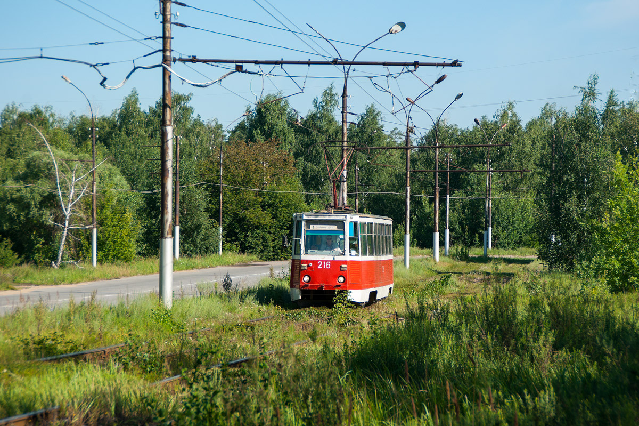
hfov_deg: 17.5
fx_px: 2076
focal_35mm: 117
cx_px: 320
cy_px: 213
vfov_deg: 11.7
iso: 100
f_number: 8
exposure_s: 1/400
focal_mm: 78
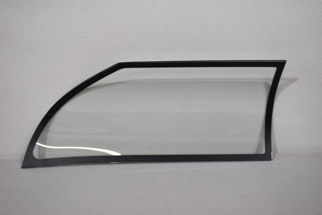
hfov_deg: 43.6
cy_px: 108
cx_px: 161
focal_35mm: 45
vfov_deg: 29.9
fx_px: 402
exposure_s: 1/125
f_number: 5.6
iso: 360
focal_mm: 30
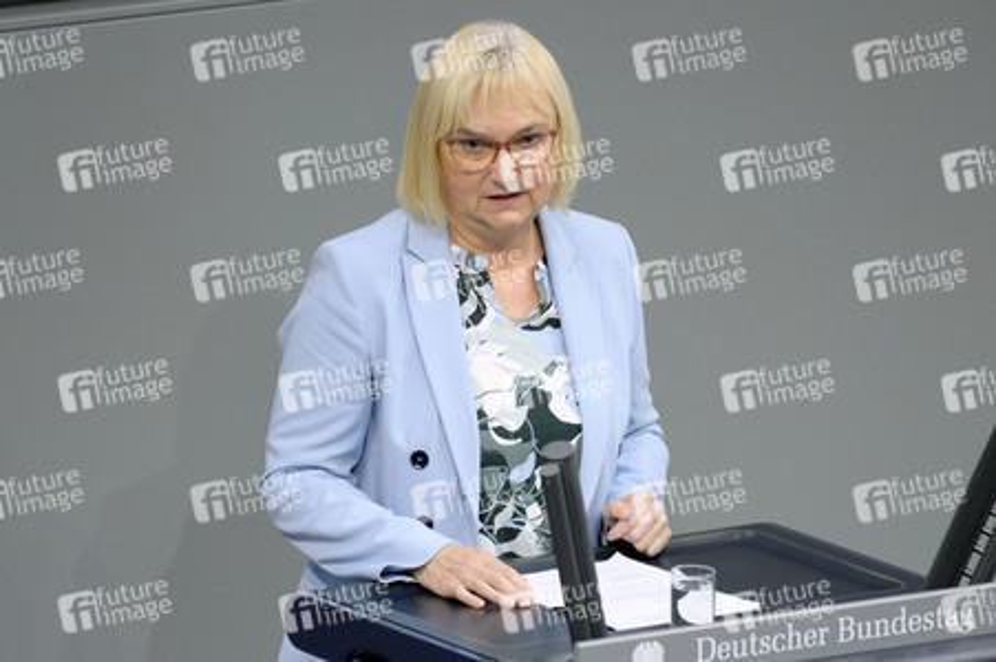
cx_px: 498
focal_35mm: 440
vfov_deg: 3.1
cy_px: 331
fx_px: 12164
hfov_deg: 4.7
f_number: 5.6
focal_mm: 440
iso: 8000
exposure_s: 1/250
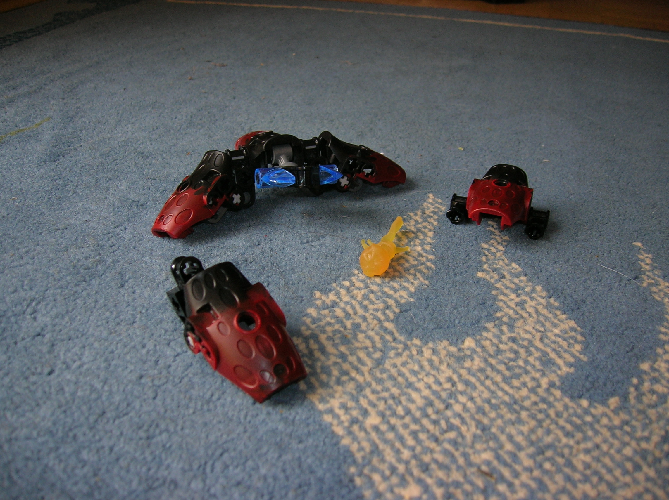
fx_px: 657
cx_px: 334
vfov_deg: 41.7
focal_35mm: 34
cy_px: 250
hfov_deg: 54.0
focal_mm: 5.7
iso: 50
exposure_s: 1/30
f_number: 2.9
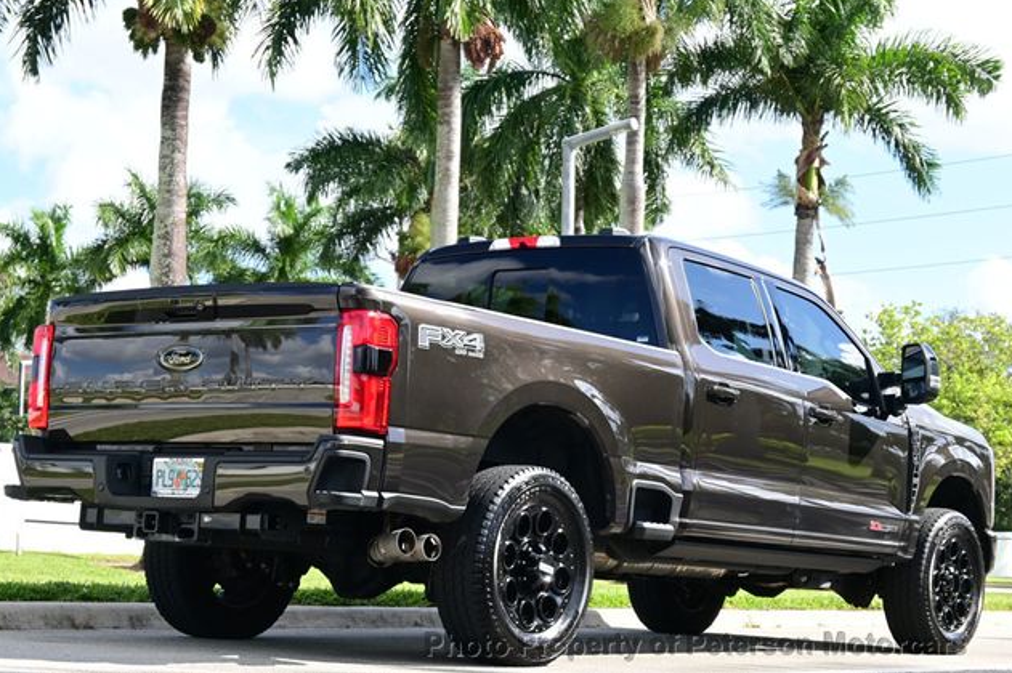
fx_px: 2009
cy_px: 333
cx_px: 507
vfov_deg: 19.0
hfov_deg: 28.3
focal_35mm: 72
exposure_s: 1/160
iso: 100
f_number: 6.3
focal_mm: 47
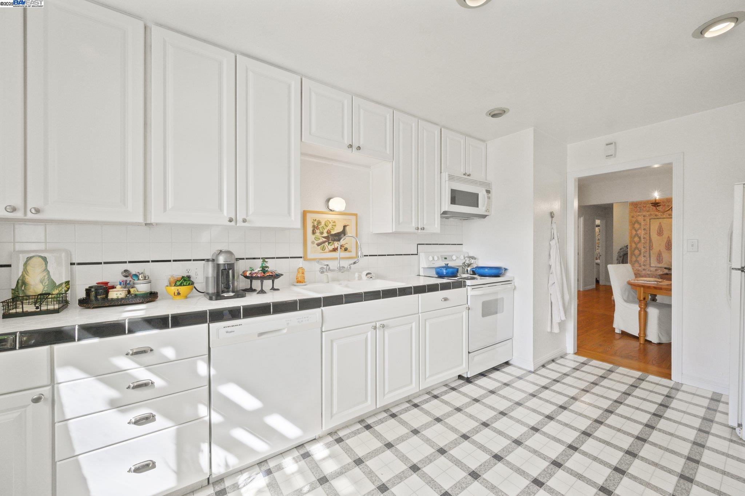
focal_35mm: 14
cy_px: 248
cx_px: 372
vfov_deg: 81.2
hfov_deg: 104.3
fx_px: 290
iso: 400
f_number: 9
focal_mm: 14
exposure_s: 1/30
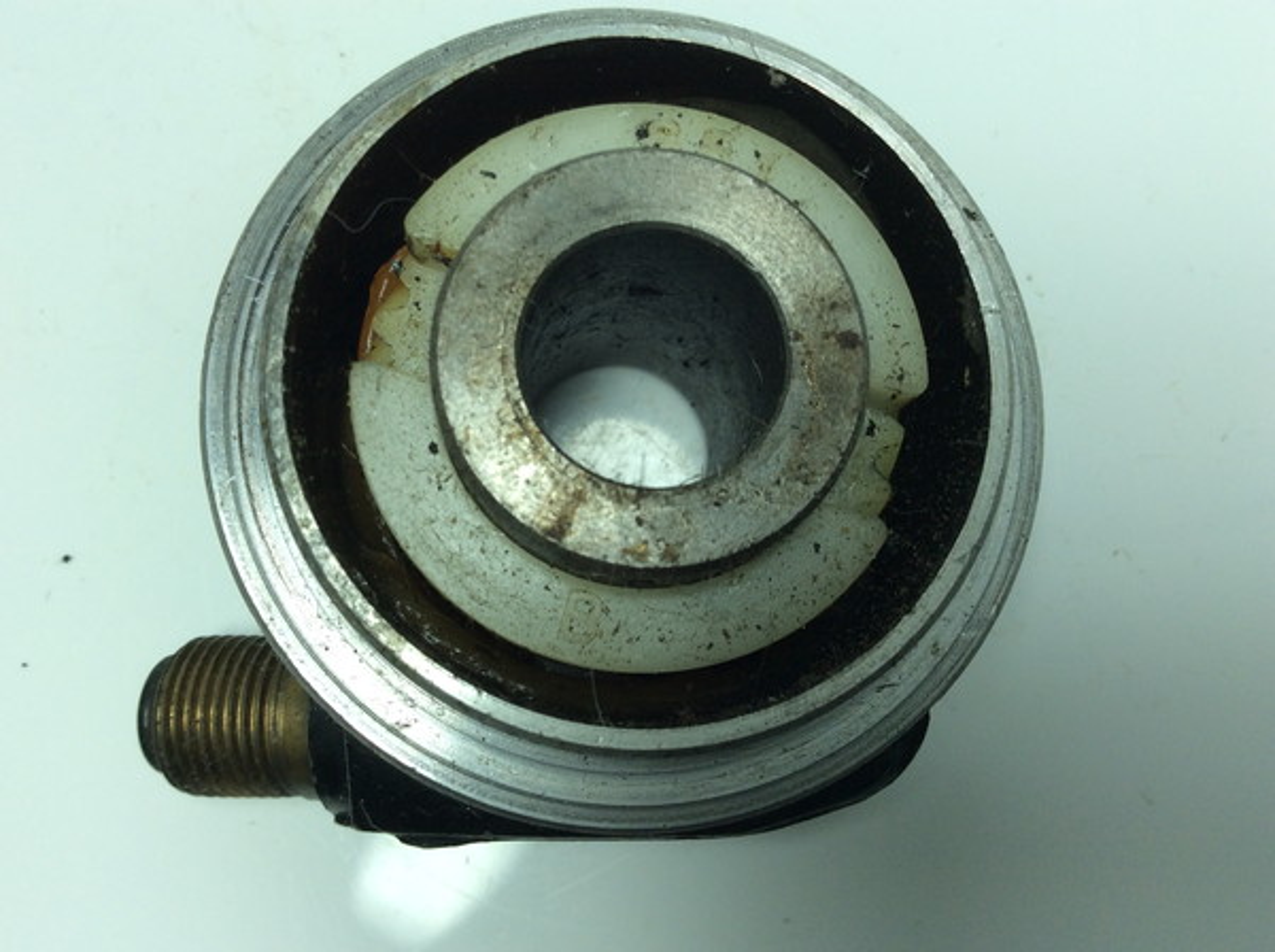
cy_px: 476
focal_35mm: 32
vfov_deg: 44.0
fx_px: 1177
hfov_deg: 56.9
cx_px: 638
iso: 32
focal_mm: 3.3
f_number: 2.4
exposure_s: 1/357
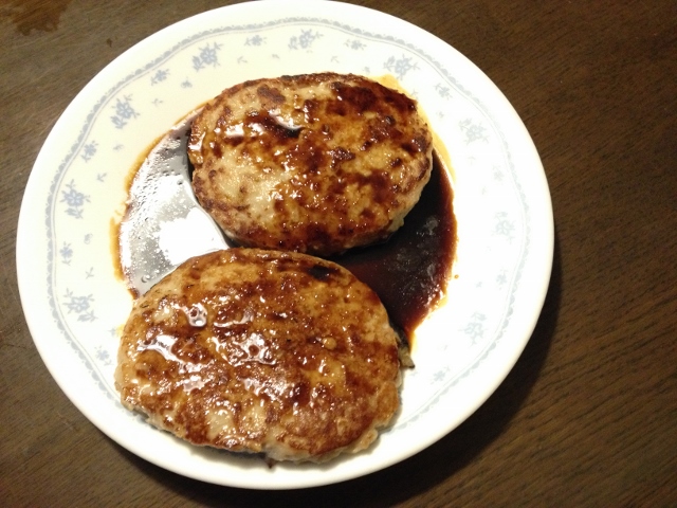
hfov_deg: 52.6
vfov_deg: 40.7
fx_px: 685
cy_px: 254
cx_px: 338
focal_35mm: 35
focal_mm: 4.28
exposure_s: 1/17
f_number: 2.4
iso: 400
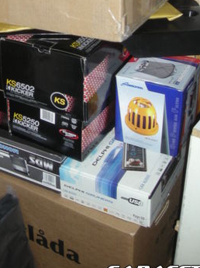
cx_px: 53
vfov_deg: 28.7
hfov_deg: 22.4
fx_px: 502
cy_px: 29
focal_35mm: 65
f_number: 2.8
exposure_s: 1/60
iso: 64
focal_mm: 5.7
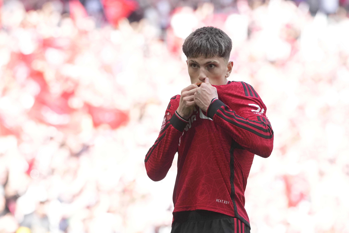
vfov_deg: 6.9
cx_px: 174
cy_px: 116
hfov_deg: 10.3
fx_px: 1939
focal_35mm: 200
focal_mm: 200
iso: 1600
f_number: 4
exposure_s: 1/2000
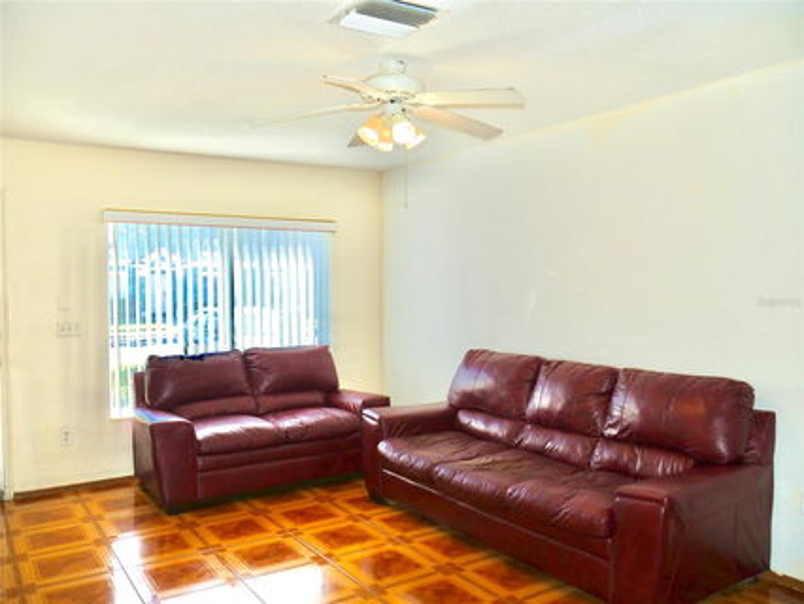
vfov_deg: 49.8
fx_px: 651
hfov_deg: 63.4
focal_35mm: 28
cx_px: 402
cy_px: 302
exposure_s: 1/125
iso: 200
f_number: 4.5
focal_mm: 14
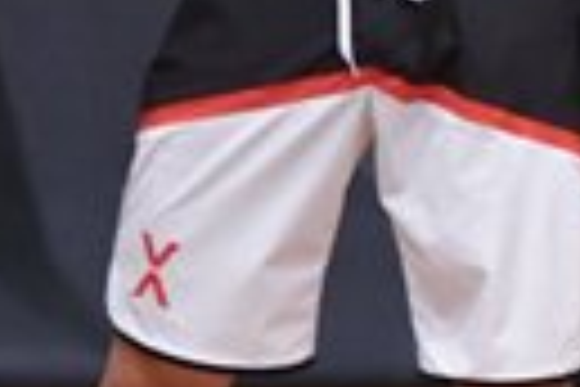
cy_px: -122
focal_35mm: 1620
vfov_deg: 0.8
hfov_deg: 1.3
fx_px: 26098
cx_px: 1576
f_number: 5.6
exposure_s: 1/400
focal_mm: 180
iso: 6400
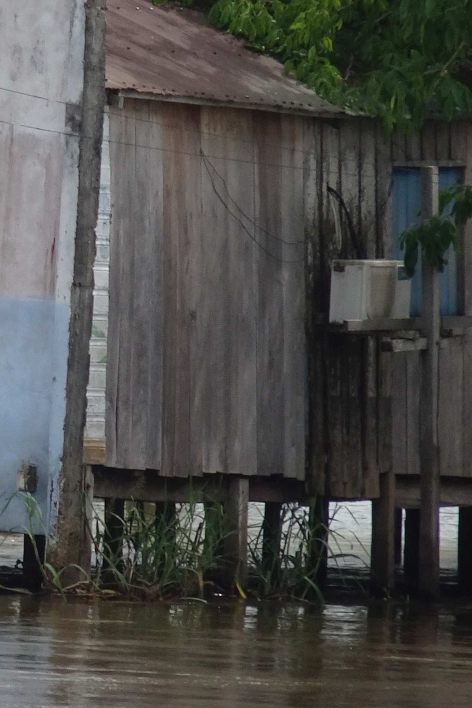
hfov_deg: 0.9
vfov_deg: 1.3
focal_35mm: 1559
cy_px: 268
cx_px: -213
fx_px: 30658
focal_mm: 92.59
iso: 80
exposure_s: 1/320
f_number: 6.3
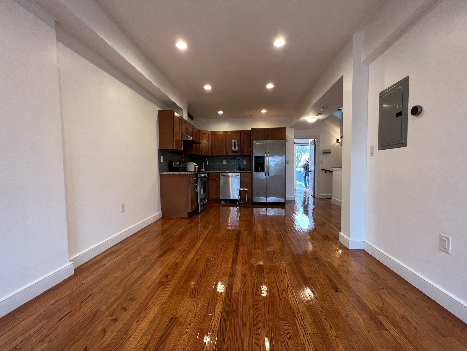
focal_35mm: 13
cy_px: 176
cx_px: 234
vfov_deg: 89.9
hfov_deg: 106.2
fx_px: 175
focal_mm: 1.57
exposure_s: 1/60
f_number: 1.8
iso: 200
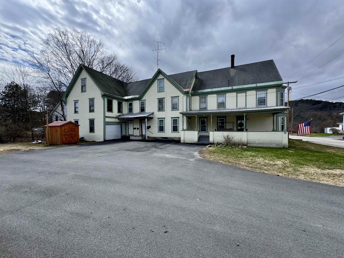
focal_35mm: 14
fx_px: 139
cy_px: 129
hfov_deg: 102.1
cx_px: 172
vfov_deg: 85.7
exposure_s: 1/1160
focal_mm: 2.22
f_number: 2.2
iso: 40
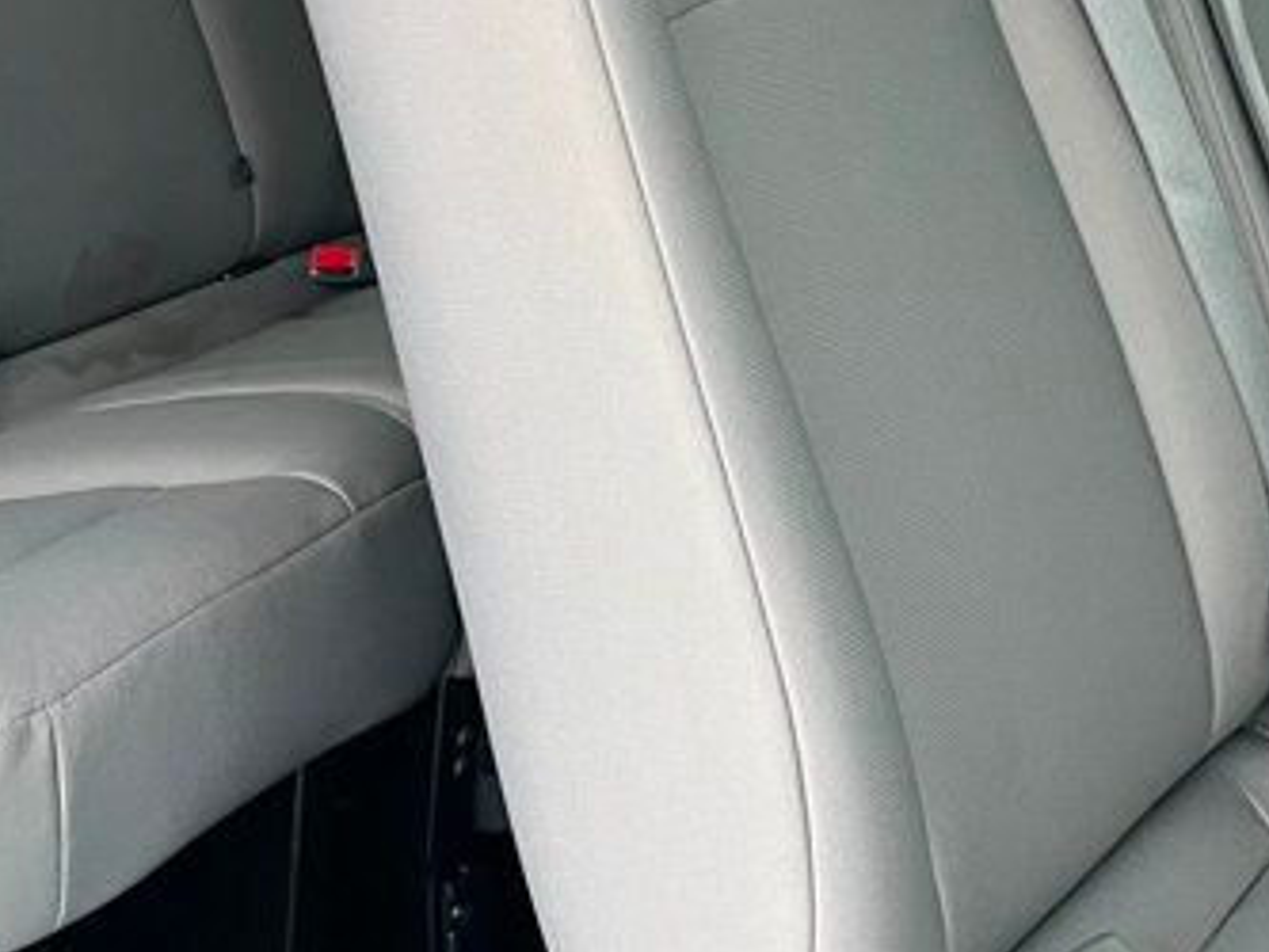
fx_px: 2934
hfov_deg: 24.3
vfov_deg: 18.2
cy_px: 110
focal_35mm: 80
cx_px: 808
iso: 160
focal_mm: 5.1
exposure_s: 1/60
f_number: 1.6
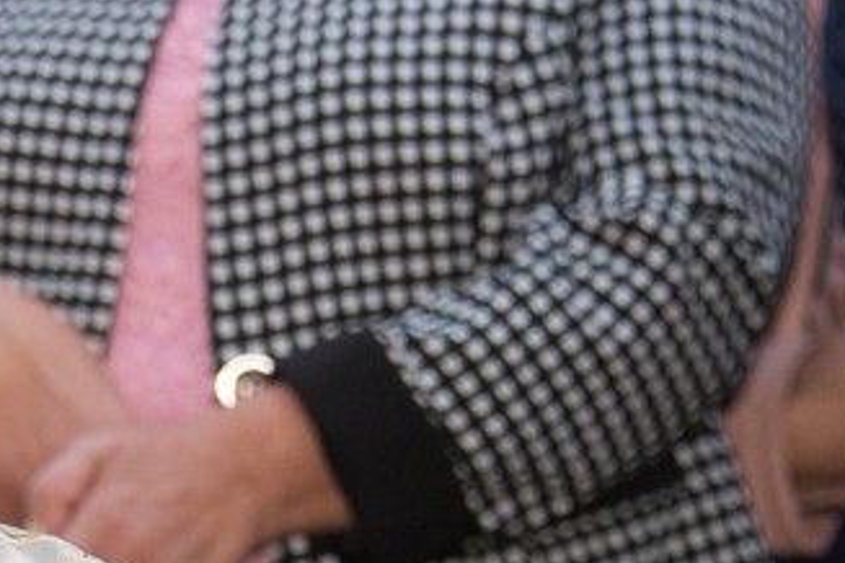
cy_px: 653
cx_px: -159
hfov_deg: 4.5
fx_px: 10820
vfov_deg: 3.0
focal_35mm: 461
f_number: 5.3
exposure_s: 1/80
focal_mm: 105
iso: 1600
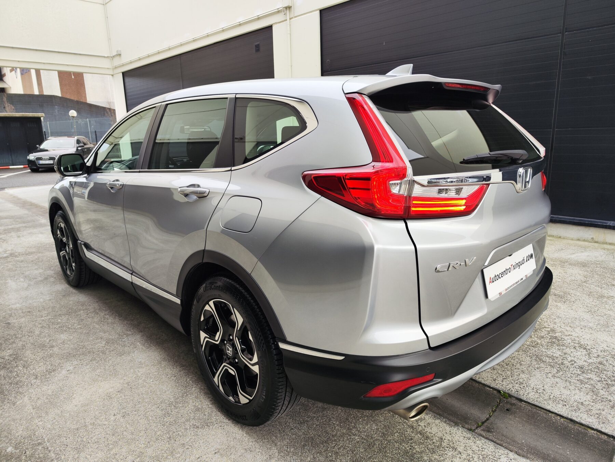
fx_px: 409
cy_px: 231
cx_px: 308
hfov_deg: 73.9
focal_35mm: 23
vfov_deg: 58.9
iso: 113
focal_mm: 7.01
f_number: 1.69
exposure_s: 1/100
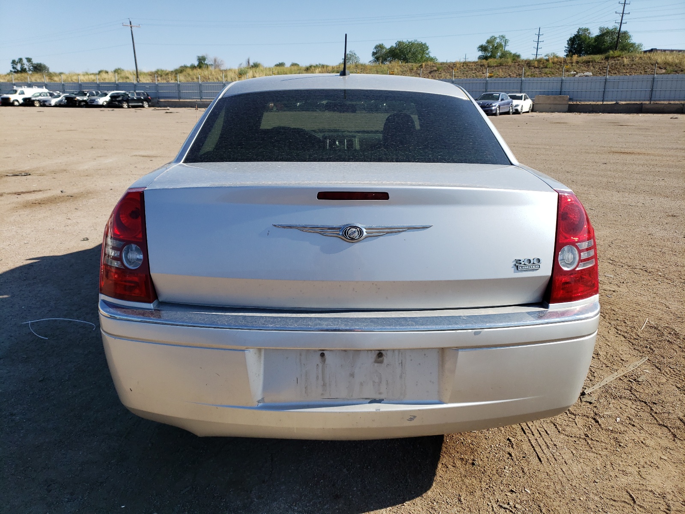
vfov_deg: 53.1
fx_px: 515
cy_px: 257
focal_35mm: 26
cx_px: 342
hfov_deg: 67.3
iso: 50
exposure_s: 1/2500
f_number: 1.5
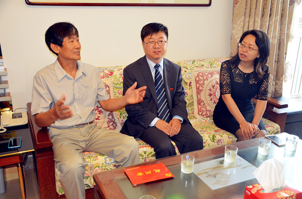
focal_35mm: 38
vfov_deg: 35.3
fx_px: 314
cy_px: 100
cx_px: 151
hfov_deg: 51.4
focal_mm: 25
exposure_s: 1/60
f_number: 4
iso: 900
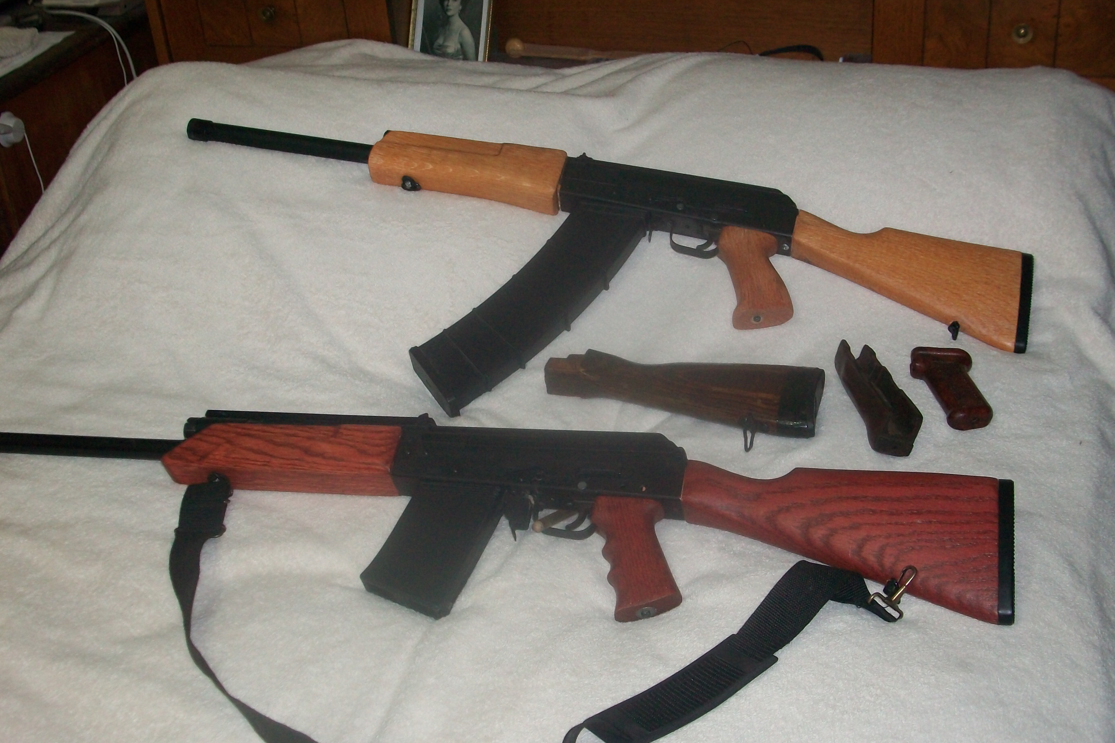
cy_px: 341
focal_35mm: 44
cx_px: 561
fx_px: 1363
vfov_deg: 30.5
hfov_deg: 44.5
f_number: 3.2
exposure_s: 1/60
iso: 120
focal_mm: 7.1
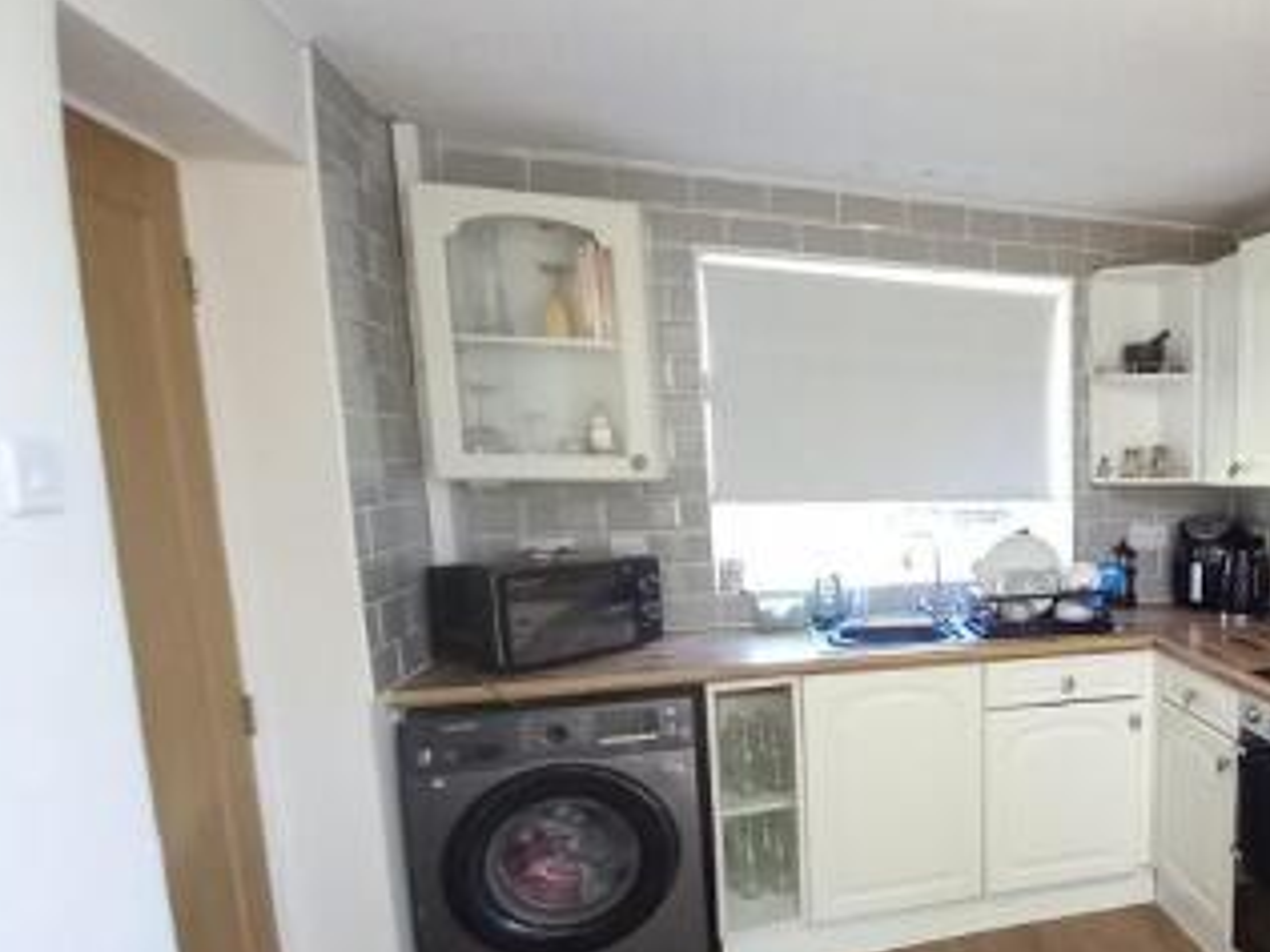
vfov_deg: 56.2
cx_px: 1139
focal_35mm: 24
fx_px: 881
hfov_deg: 60.7
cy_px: 588
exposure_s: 1/50
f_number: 2.2
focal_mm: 1.13
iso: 160
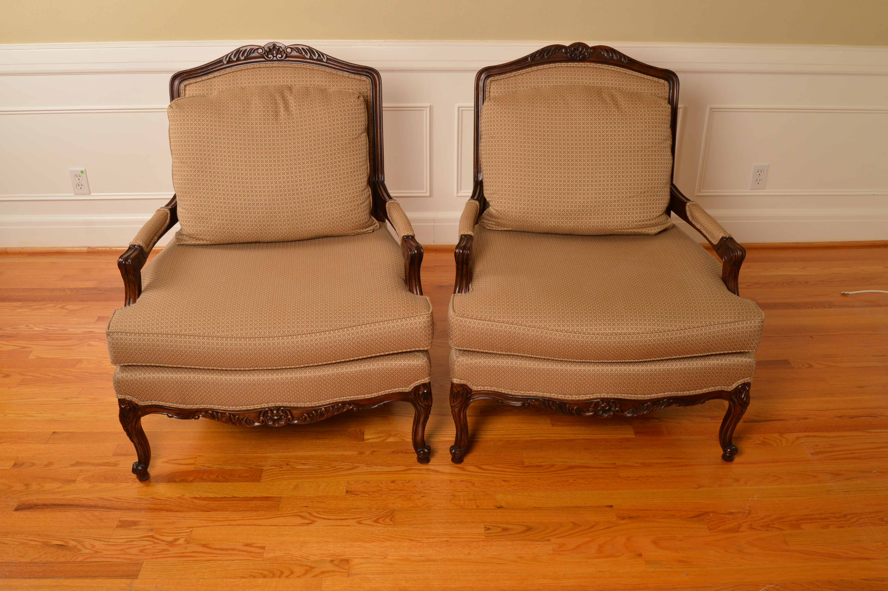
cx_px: 444
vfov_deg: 39.9
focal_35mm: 33
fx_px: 813
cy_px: 296
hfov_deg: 57.3
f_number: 9
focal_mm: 22
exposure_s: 1/160
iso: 200
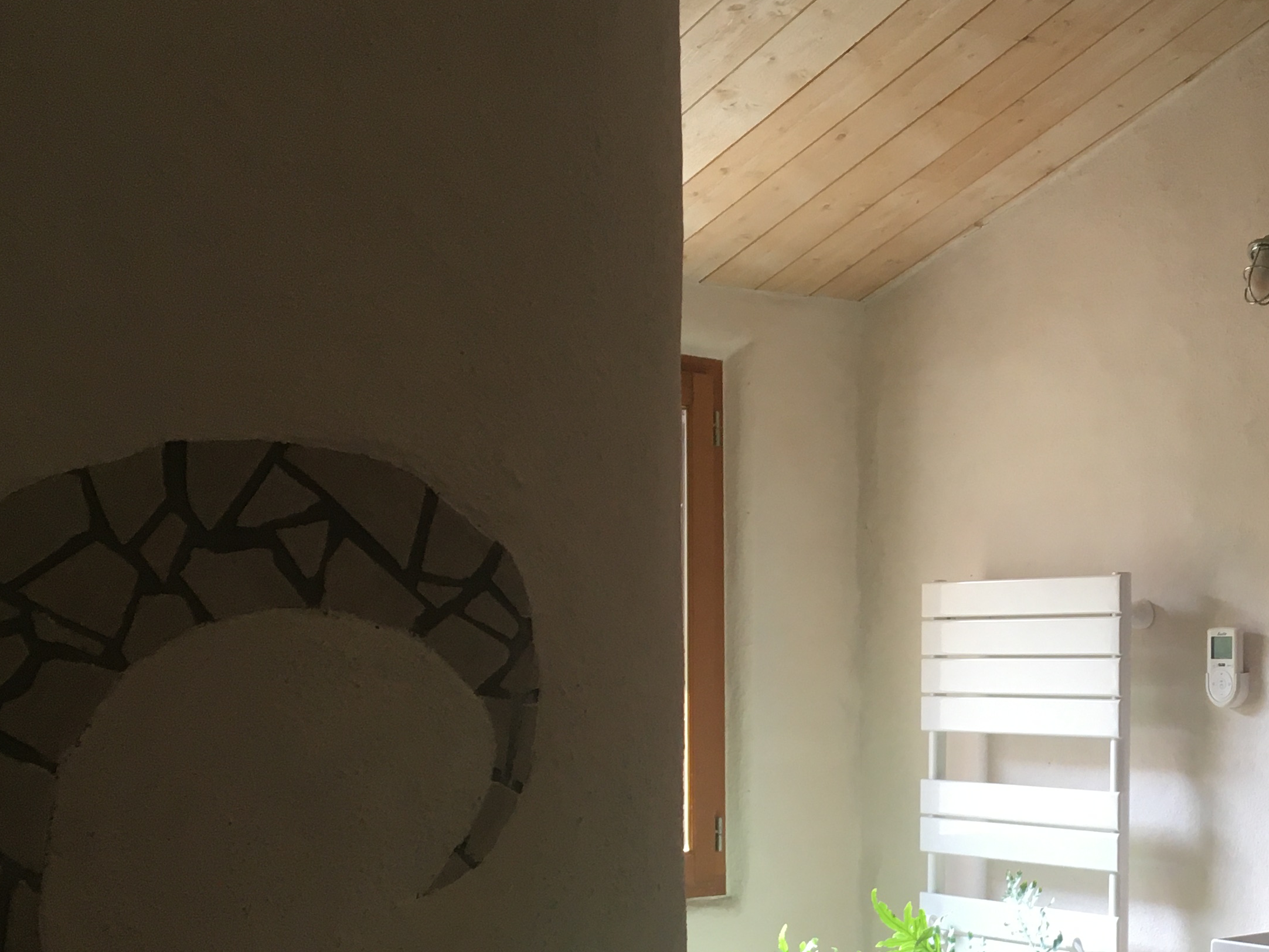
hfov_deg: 34.3
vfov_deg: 26.8
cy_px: 683
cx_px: 1046
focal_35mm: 54
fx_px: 1980
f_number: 2.2
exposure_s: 1/33
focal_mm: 4.15
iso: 80
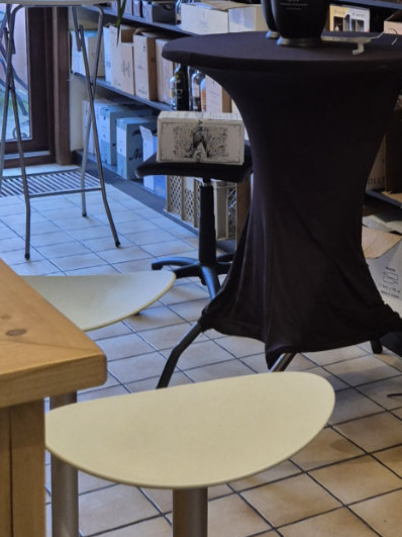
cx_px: 373
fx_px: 1146
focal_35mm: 74
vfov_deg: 25.7
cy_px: 78
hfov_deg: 19.5
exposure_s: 1/100
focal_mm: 5.4
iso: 250
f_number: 1.8
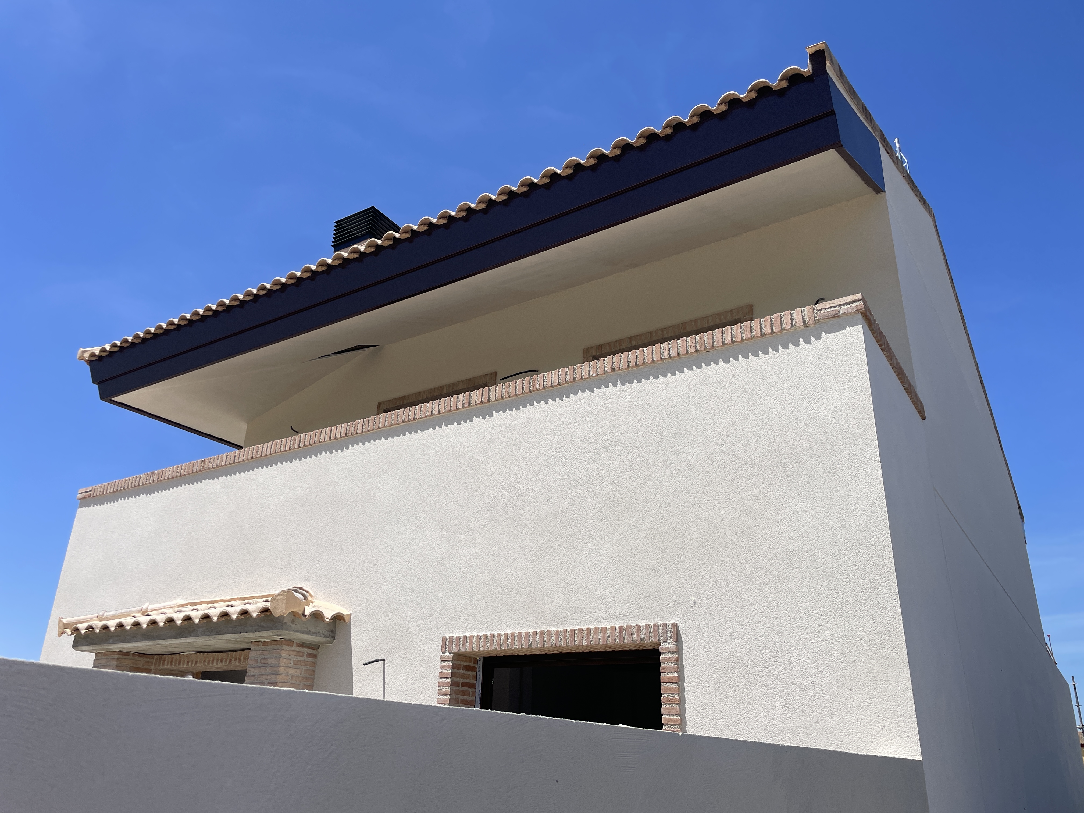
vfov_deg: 53.1
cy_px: 406
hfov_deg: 67.3
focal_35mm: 26
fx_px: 814
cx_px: 542
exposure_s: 1/5291
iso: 32
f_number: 1.6
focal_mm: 4.2
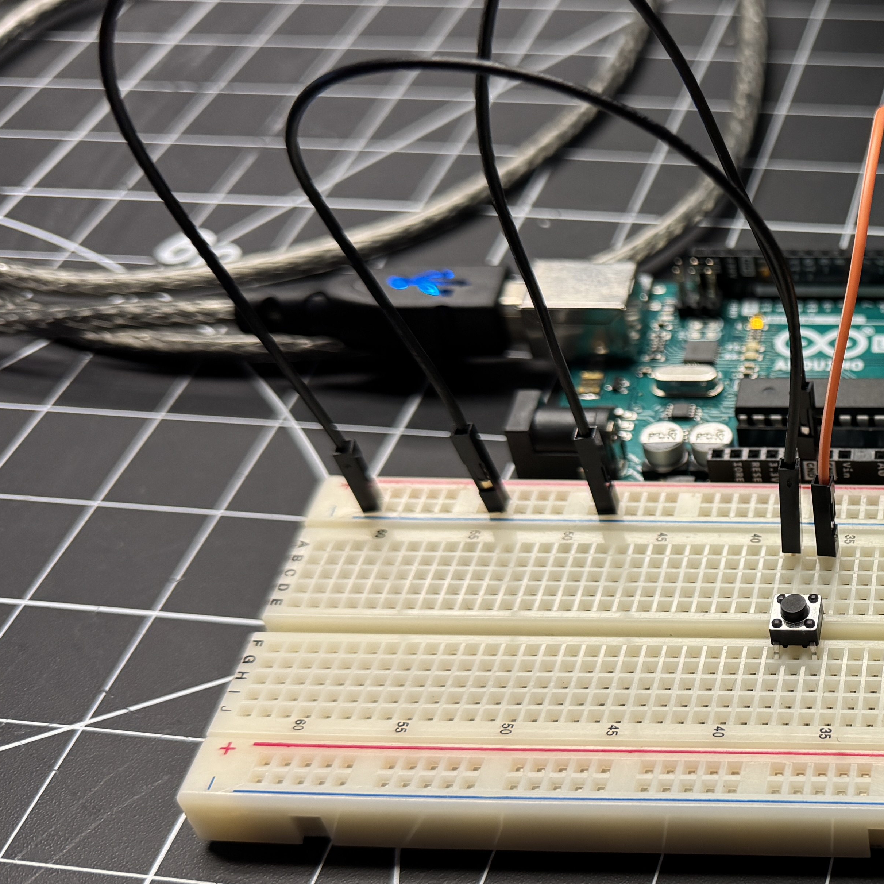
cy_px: 490
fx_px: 1445
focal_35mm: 50
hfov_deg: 30.8
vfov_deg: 34.0
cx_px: 944
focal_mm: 6.76
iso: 160
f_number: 1.78
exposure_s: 1/120
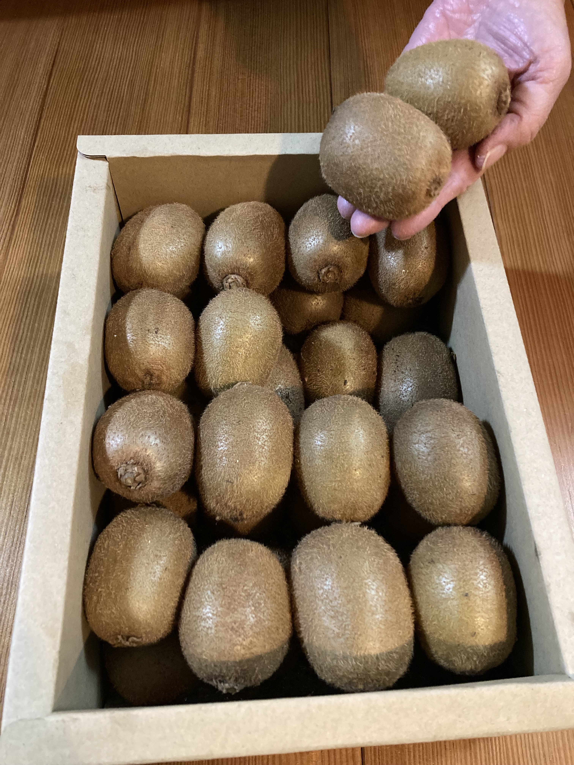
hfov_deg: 49.7
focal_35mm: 28
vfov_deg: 63.4
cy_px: 382
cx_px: 287
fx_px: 619
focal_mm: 3.99
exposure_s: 1/24
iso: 640
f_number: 1.8
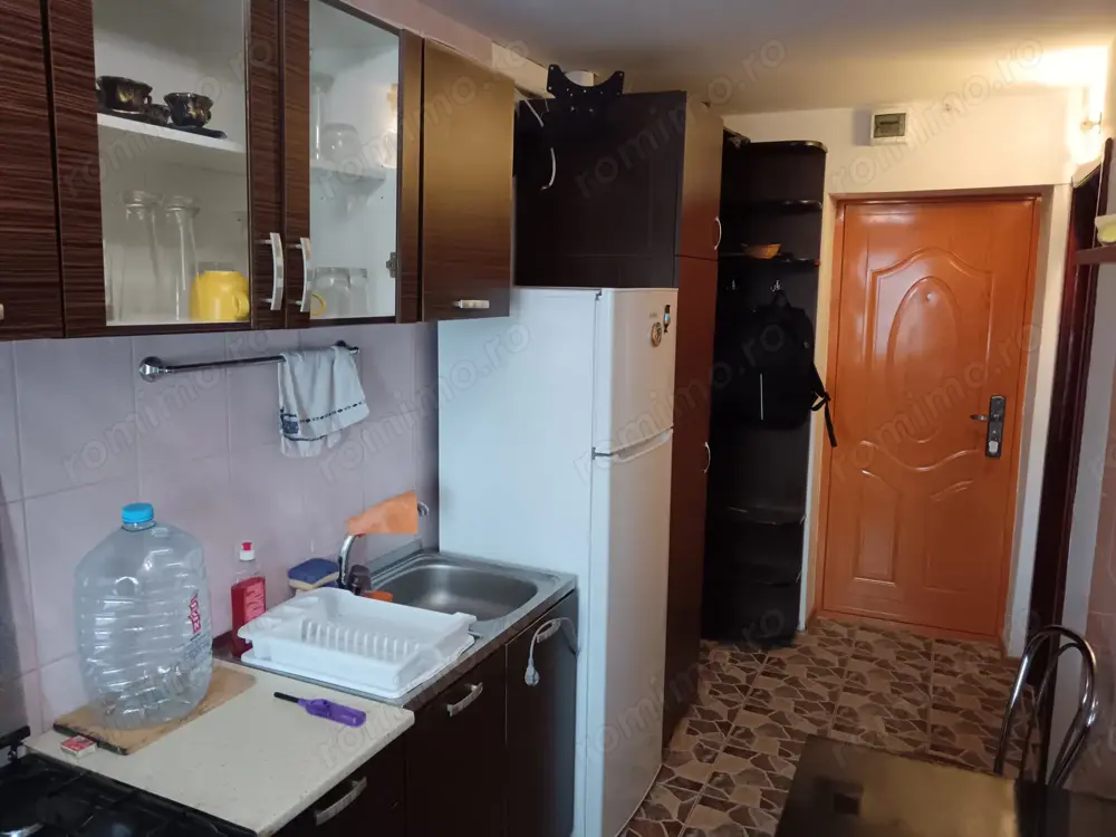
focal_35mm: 27
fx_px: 870
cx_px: 558
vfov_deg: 51.4
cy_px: 418
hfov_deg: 65.3
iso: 4667
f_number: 1.9
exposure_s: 1/100
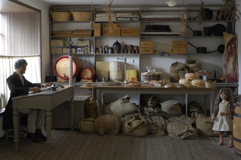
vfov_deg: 31.1
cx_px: 120
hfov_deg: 45.5
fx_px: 288
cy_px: 79
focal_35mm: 43
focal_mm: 28
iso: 250
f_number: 4
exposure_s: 1/40
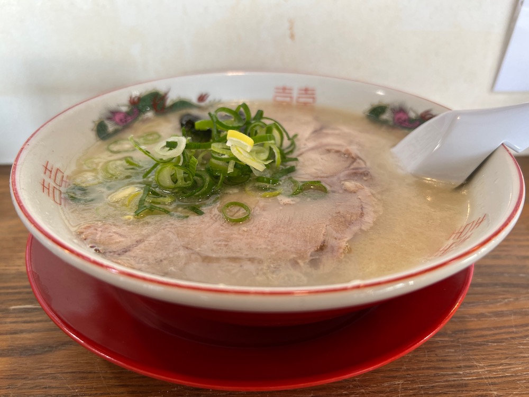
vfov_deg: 53.1
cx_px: 264
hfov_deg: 67.3
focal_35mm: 26
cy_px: 198
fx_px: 397
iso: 64
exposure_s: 1/120
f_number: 1.5
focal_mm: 5.7
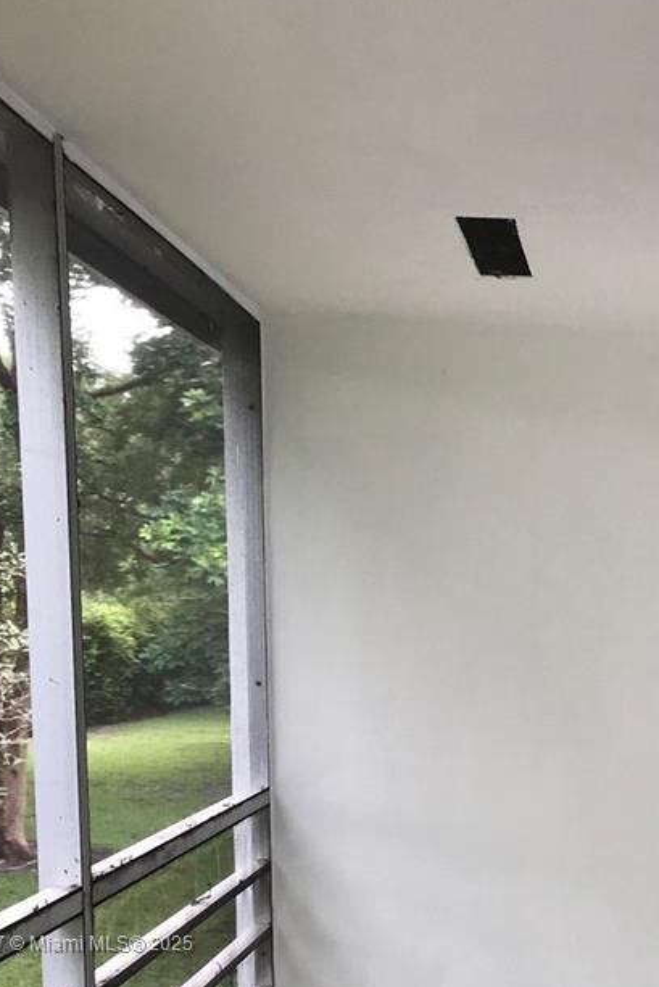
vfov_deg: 32.7
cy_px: 945
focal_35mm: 57
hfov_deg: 23.0
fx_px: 1564
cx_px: 624
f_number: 1.8
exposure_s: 1/60
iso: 20
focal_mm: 3.99
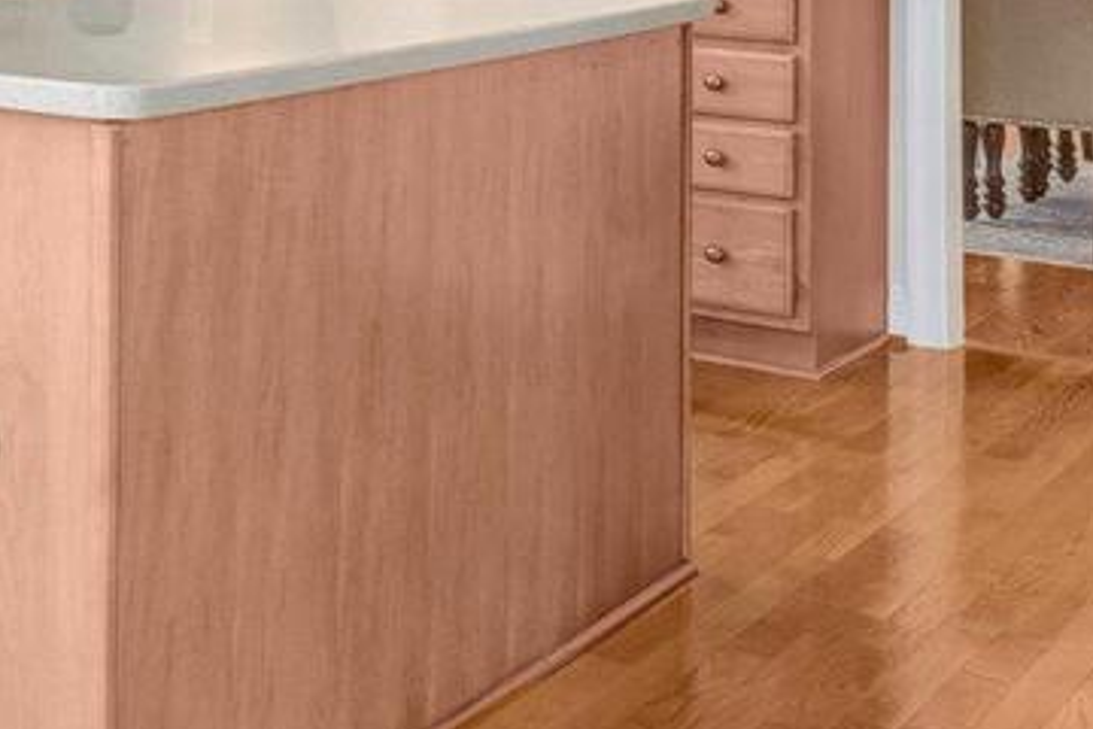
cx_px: -880
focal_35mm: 64
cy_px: -125
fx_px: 1943
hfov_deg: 21.1
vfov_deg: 20.0
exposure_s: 1/80
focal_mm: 16
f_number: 8
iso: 1250
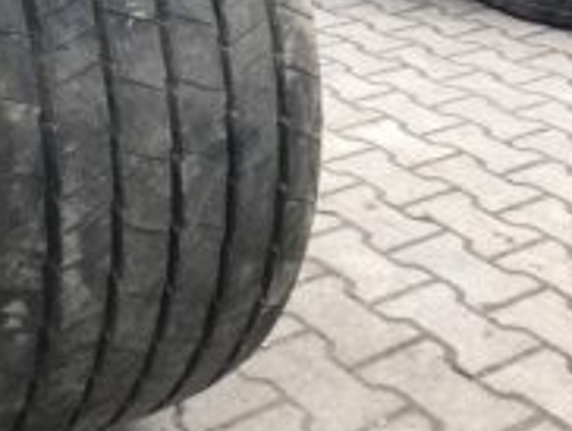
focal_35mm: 66
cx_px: 57
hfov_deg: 28.2
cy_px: 80
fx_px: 1092
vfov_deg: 22.0
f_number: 1.8
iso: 32
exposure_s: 1/120
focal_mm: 3.99
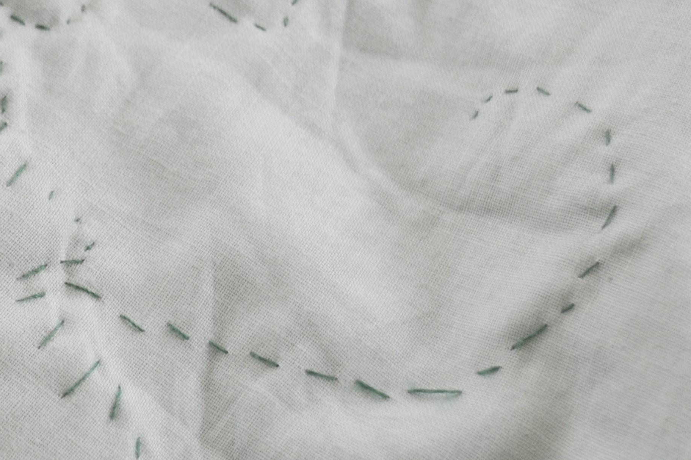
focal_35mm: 158
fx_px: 3032
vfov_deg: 8.6
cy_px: -50
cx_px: -211
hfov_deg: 12.6
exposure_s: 1/80
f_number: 4.5
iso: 400
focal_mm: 32
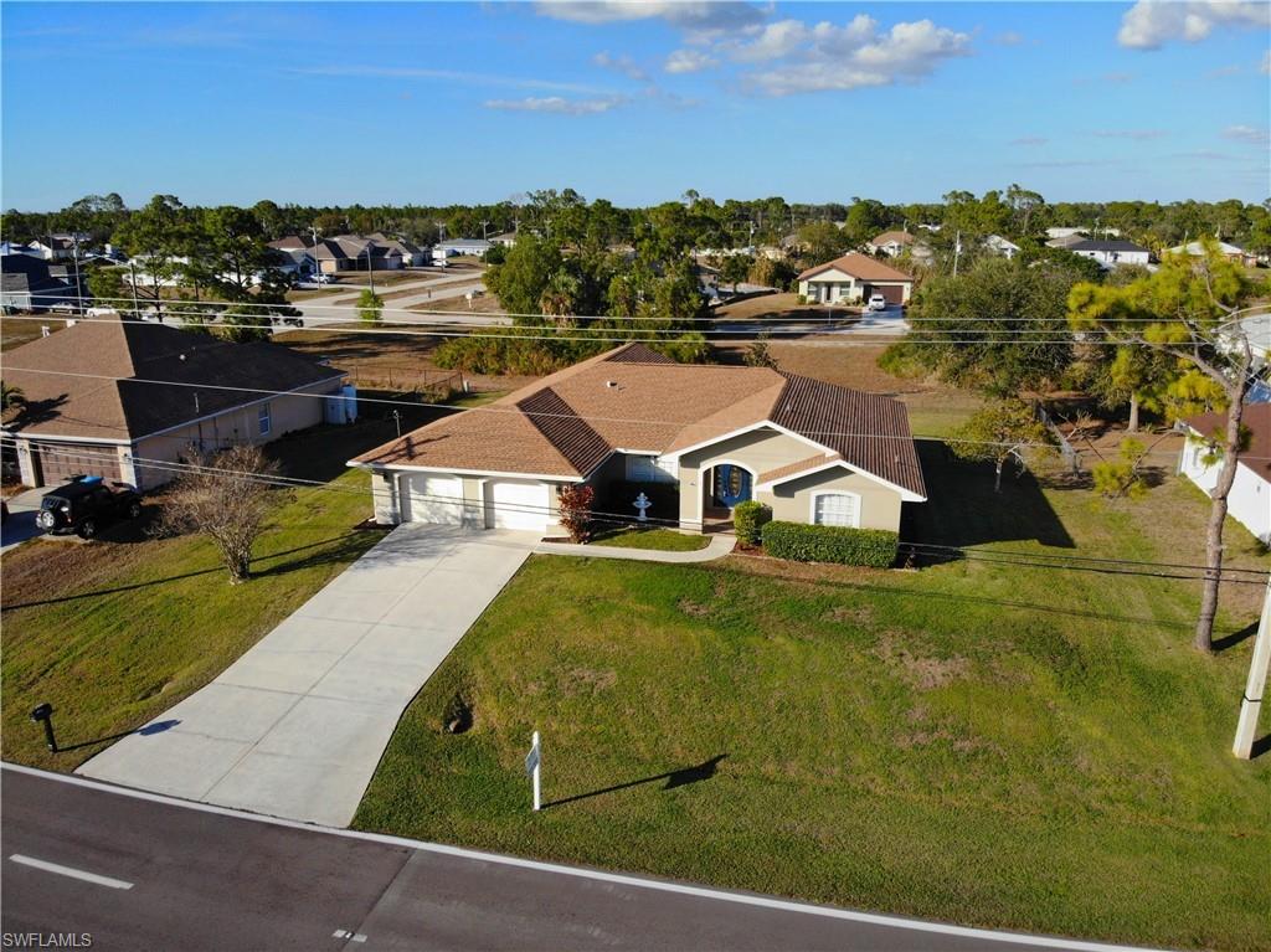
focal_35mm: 24
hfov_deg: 71.6
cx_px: 636
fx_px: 881
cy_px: 476
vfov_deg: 56.8
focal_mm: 4.5
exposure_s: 1/152
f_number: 2.8
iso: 106
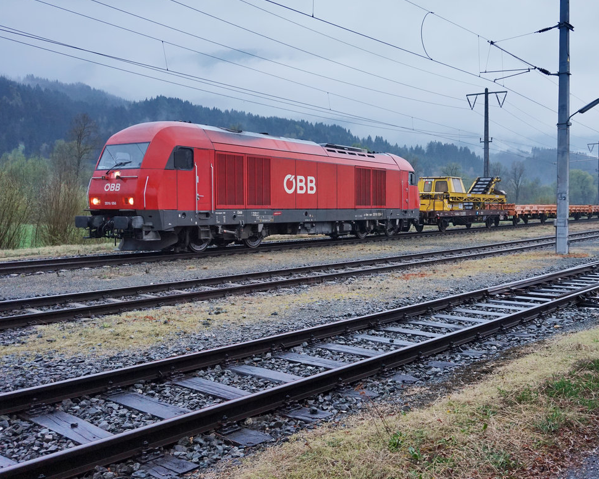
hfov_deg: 49.2
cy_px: 239
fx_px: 648
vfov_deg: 40.5
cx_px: 368
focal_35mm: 37
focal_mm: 21
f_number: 4
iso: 1000
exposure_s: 1/160
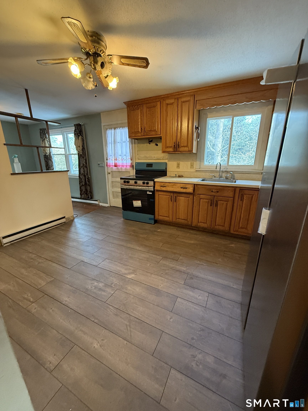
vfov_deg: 102.1
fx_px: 166
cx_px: 154
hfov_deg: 85.7
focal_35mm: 14
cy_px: 206
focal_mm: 2.22
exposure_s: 1/60
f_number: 2.2
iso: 500
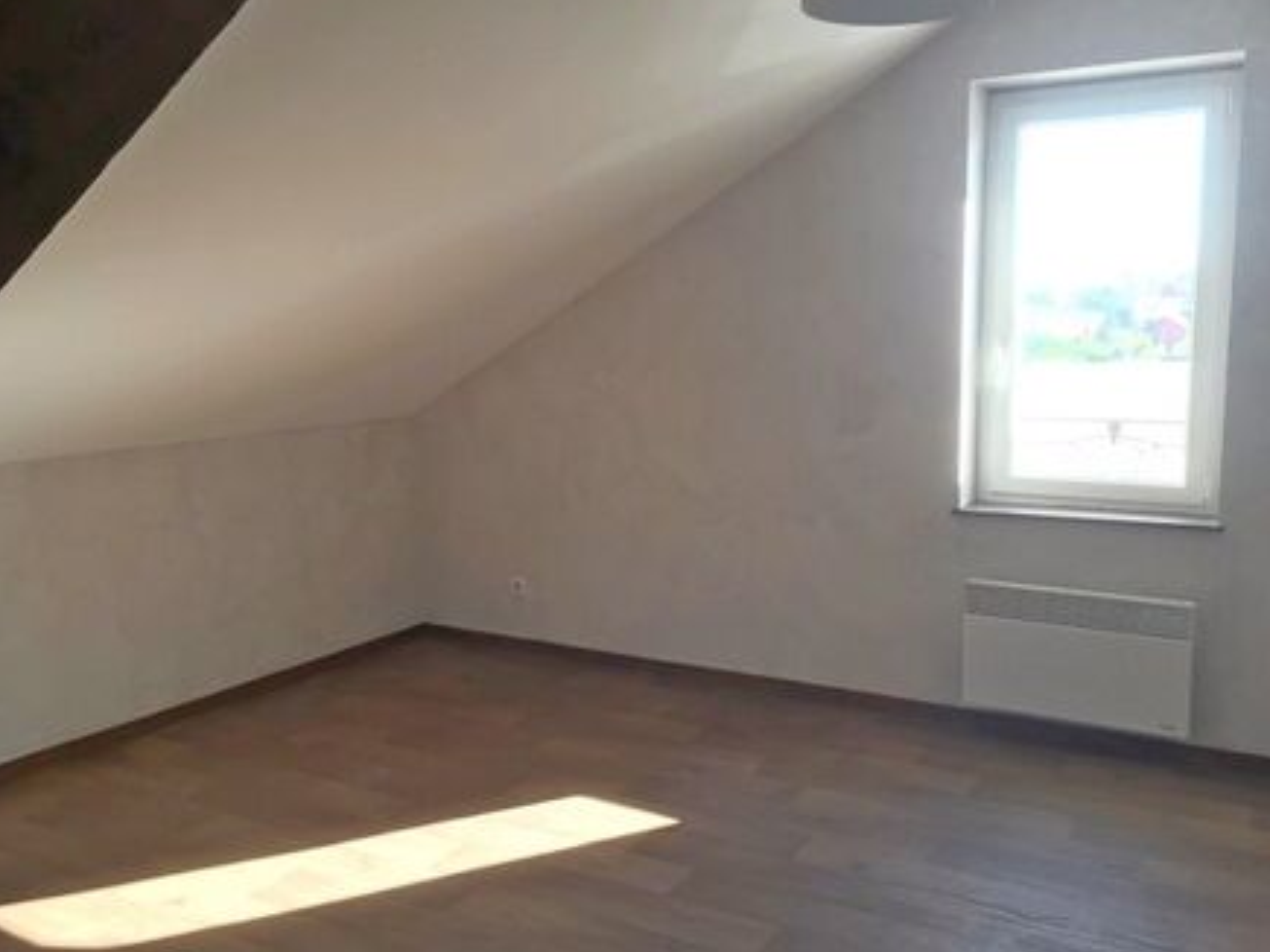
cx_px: 671
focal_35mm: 32
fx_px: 1174
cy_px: 499
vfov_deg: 44.1
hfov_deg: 56.8
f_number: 2.2
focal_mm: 4.15
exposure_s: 1/60
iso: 40
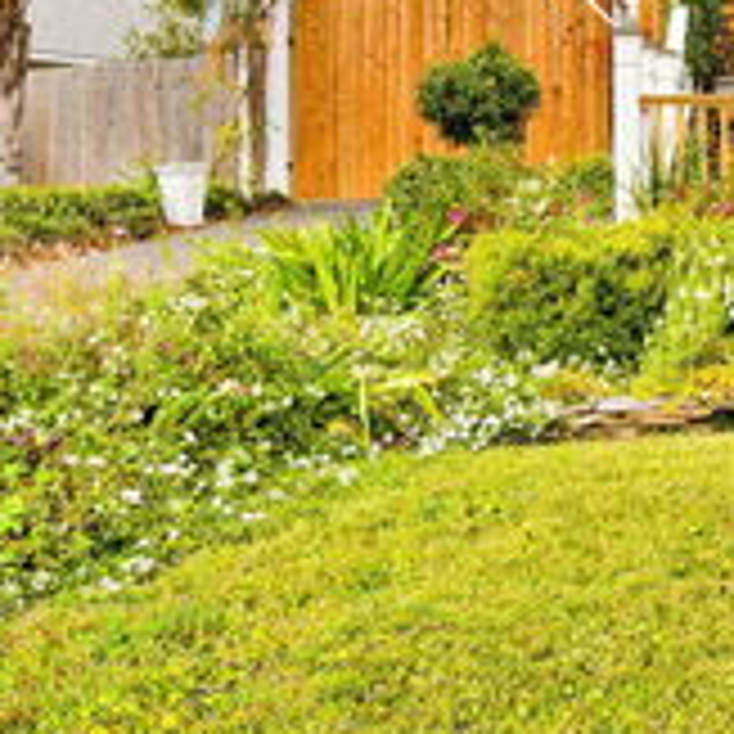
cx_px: 829
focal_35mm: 48
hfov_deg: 31.0
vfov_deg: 32.9
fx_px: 1152
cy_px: 29
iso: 200
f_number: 11
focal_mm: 18
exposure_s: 1/80
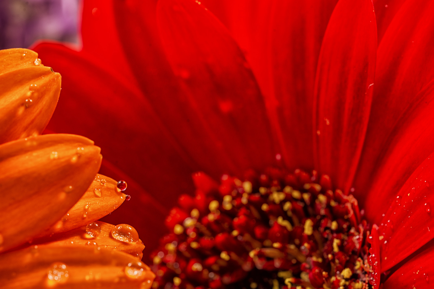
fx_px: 1899
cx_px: 217
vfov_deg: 8.7
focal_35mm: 158
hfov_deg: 13.0
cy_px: 144
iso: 100
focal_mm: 105
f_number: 16
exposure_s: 1/10
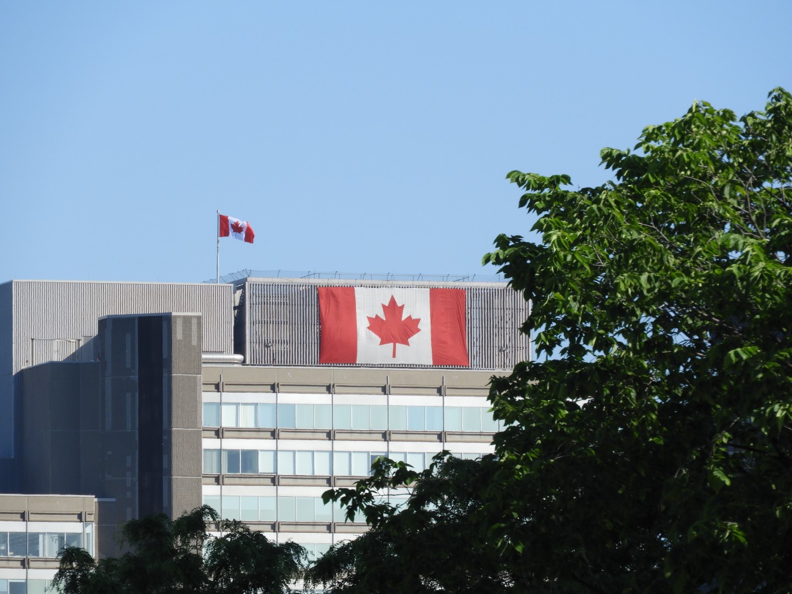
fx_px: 11440
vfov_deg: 3.0
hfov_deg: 4.0
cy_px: 297
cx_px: 396
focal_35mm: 500
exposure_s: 1/500
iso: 100
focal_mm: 89.6
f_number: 5.6
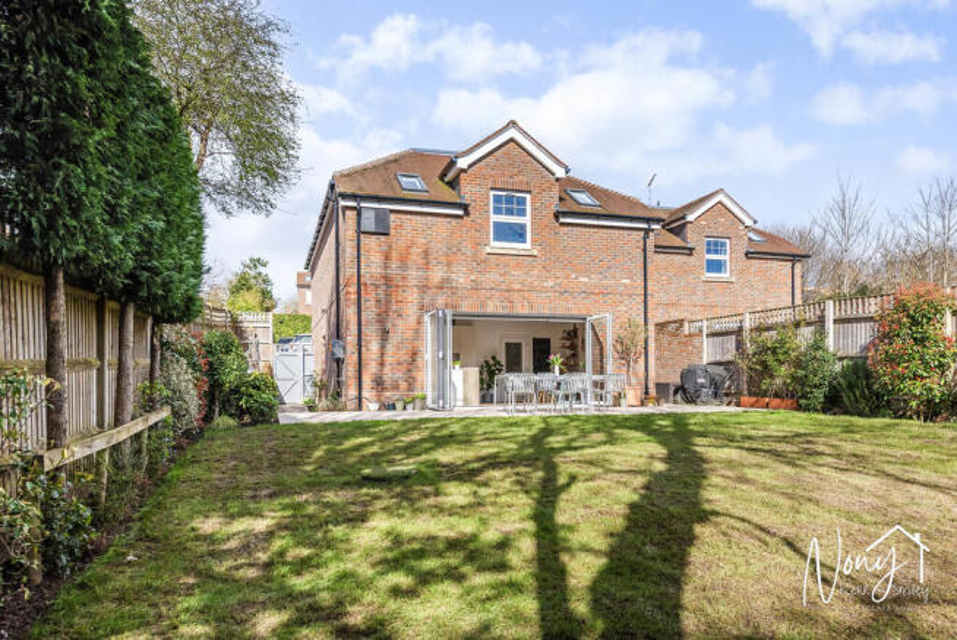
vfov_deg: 53.2
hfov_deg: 73.7
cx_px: 478
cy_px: 320
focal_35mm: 24
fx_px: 638
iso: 400
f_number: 7.1
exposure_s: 1/1600
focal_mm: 24
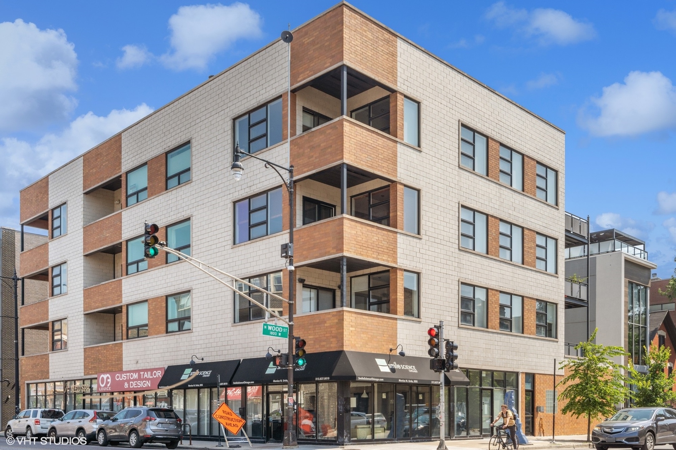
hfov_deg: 55.8
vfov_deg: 38.9
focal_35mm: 34
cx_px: 338
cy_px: 225
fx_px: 638
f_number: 9
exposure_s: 1/500
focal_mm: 34
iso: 320
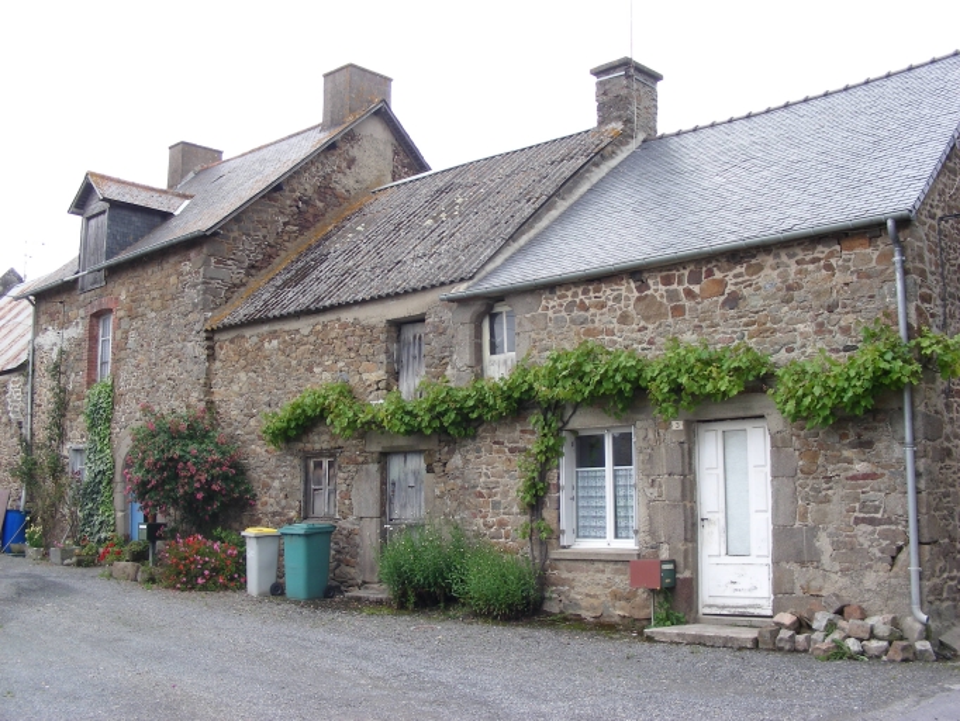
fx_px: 1054
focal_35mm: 38
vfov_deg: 37.7
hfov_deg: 49.0
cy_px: 360
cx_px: 480
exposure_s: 1/114
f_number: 4
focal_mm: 6.3
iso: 50
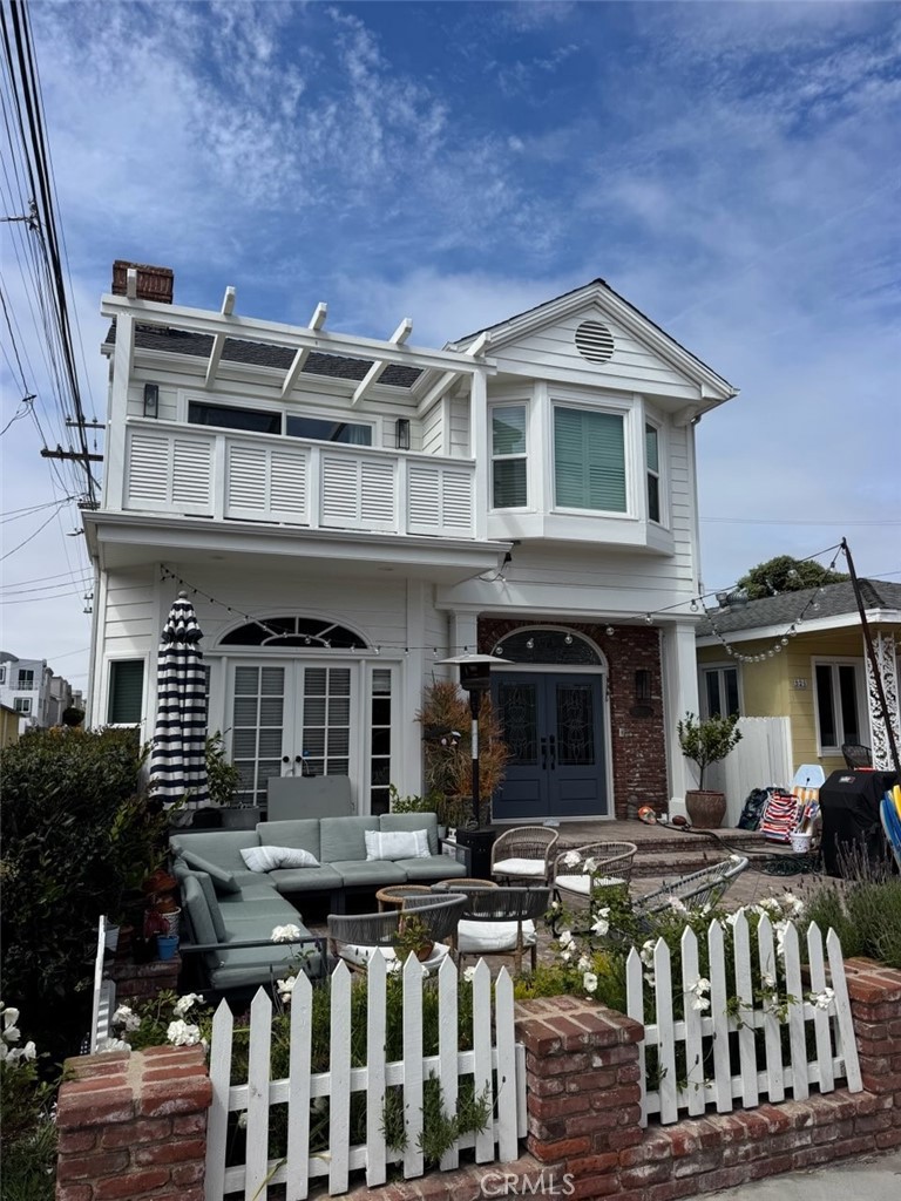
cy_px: 600
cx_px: 450
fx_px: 833
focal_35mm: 24
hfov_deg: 56.8
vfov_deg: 71.6
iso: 80
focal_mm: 6.76
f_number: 1.78
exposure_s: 1/7092
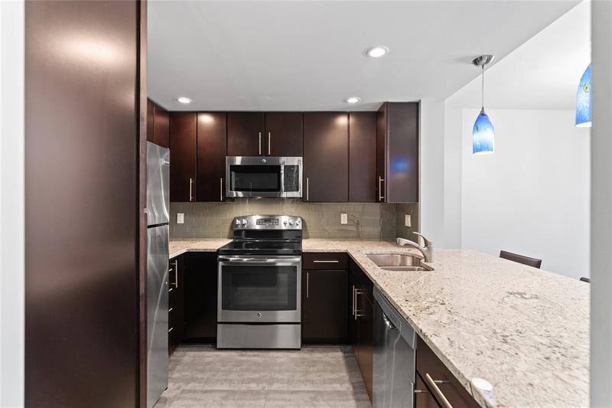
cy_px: 204
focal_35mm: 16
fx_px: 272
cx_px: 306
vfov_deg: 73.7
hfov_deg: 96.7
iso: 1000
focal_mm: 16
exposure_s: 1/15
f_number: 4.5
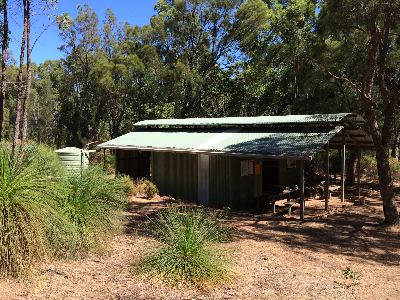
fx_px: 347
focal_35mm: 30
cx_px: 200
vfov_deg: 46.8
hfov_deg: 60.0
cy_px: 150
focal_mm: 4.12
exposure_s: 1/1026
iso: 32
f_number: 2.2
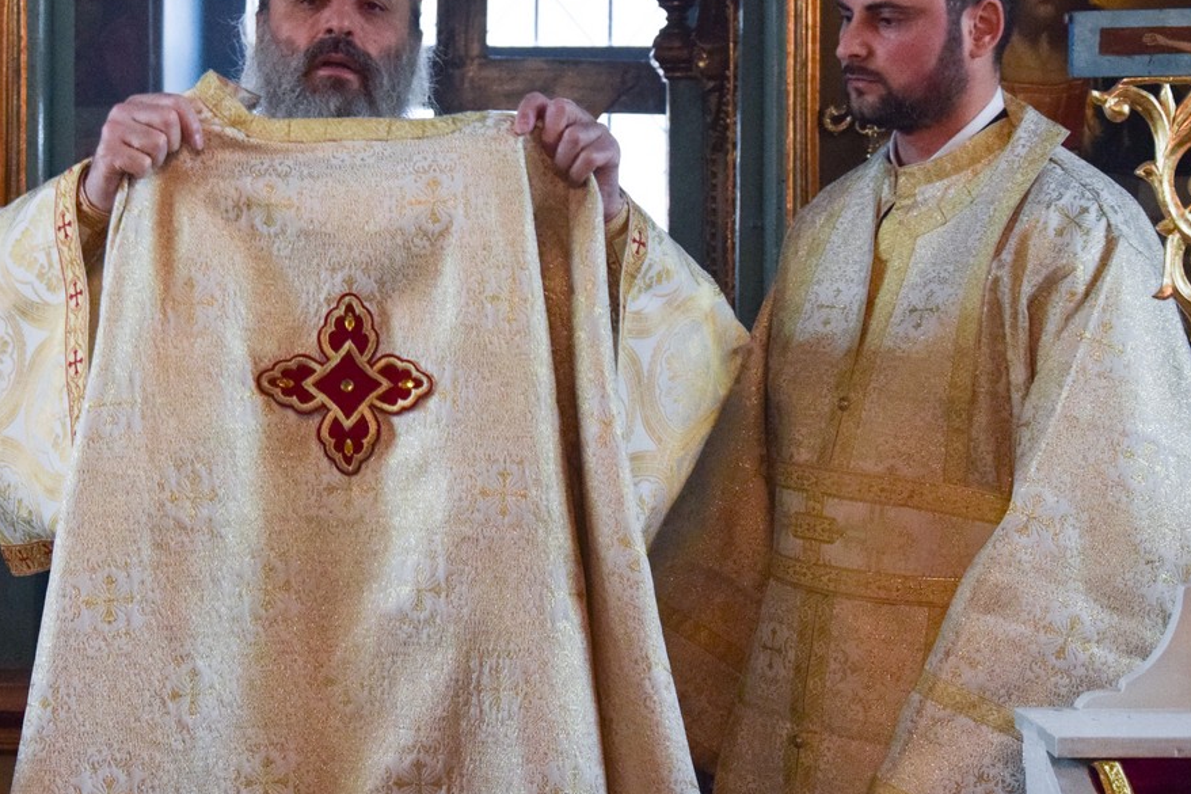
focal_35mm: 86
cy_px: 282
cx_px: 447
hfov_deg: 23.6
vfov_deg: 15.9
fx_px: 2838
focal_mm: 35
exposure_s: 1/200
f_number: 4.5
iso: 1600
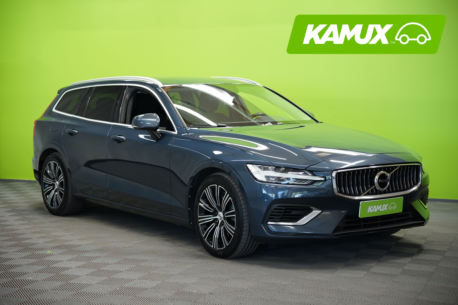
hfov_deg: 30.5
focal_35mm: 66
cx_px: 229
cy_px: 152
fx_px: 840
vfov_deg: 20.6
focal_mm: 66
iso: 250
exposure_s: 1/25
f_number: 2.8
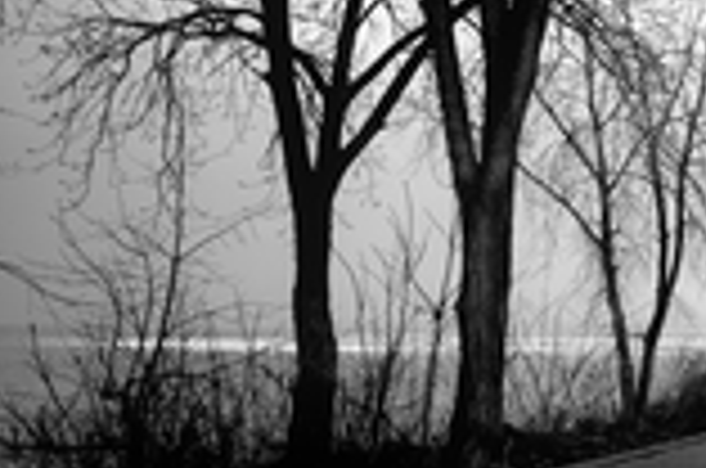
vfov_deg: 11.9
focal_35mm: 115
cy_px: 261
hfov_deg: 16.8
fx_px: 2251
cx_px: 931
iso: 100
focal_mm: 26
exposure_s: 1/1000
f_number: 2.8
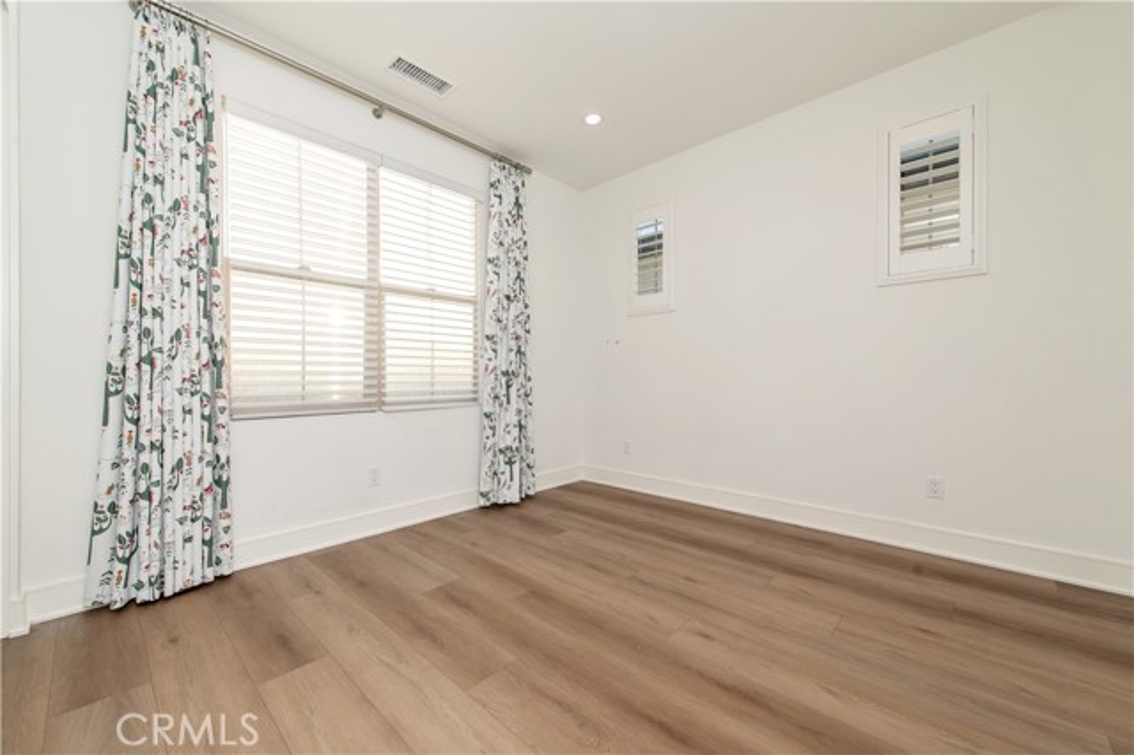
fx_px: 441
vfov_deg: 81.1
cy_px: 378
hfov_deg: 104.3
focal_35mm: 14
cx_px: 567
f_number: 6.3
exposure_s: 1/160
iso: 100
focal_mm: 14
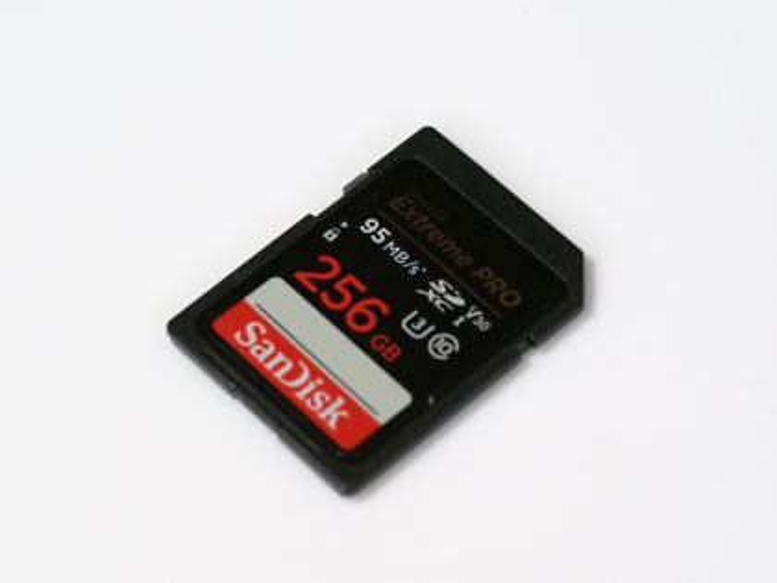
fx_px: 2694
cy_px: 292
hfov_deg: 16.4
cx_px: 388
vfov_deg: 12.3
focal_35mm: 120
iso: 5000
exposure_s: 1/125
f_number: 5.6
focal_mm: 60
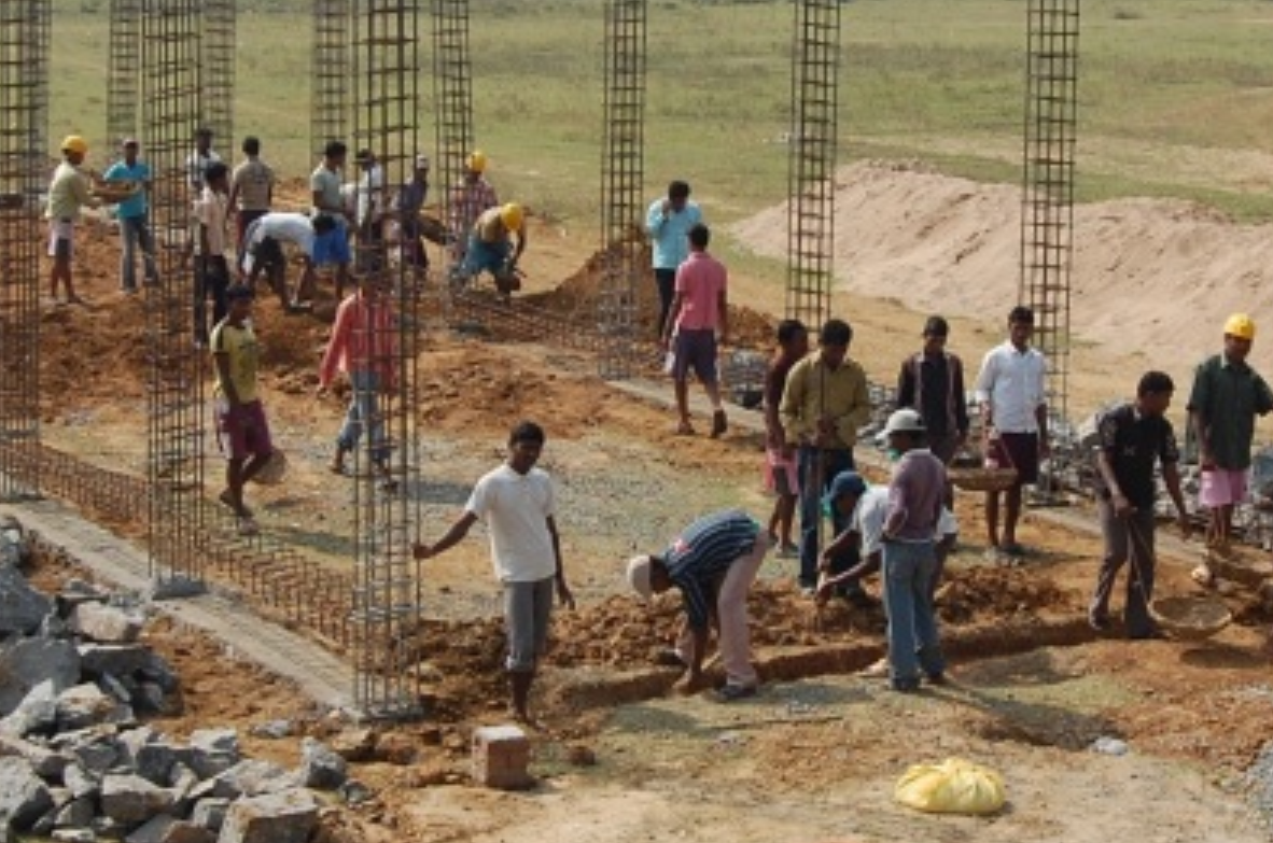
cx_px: 679
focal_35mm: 97
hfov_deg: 21.1
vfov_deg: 14.0
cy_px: 273
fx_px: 3423
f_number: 9
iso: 200
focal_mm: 30
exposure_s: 1/320
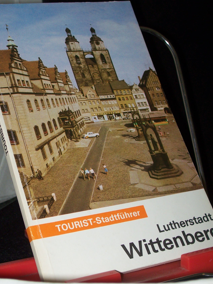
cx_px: 76
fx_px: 591
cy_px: 173
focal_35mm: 72
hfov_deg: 20.4
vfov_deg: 27.0
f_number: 3.2
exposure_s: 1/80
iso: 80
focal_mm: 8.7
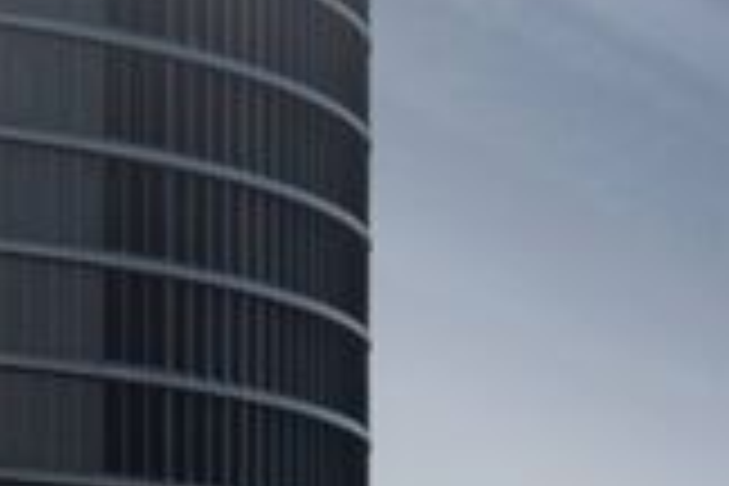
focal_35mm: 223
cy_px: 884
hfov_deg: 9.2
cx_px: -40
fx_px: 4515
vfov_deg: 6.0
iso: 160
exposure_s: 1/160
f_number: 5
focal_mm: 59
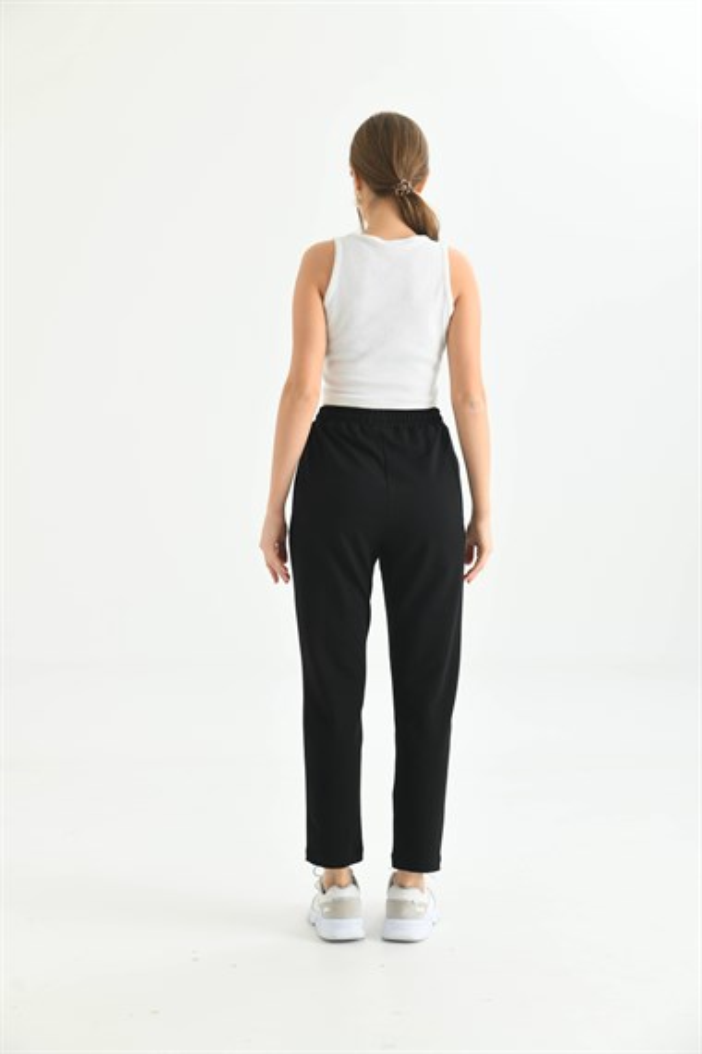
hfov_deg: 26.0
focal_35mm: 52
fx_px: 1521
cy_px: 527
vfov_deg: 38.2
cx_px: 351
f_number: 5.6
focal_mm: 52
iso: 160
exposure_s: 1/125
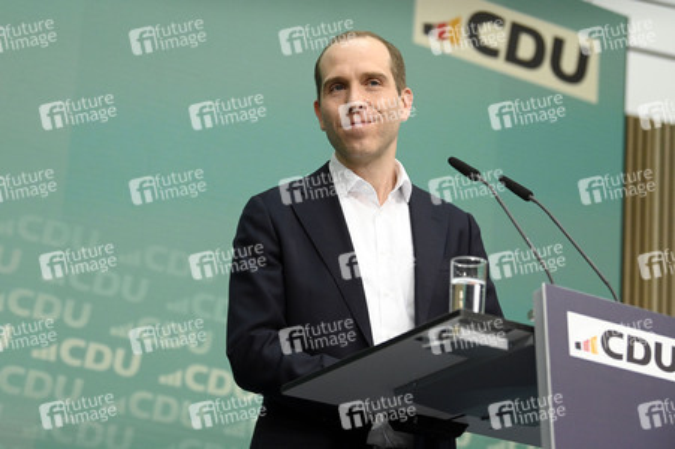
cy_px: 224
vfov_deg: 13.7
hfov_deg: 20.4
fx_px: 1874
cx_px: 338
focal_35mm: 100
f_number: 3.5
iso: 5000
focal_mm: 100
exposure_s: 1/1600
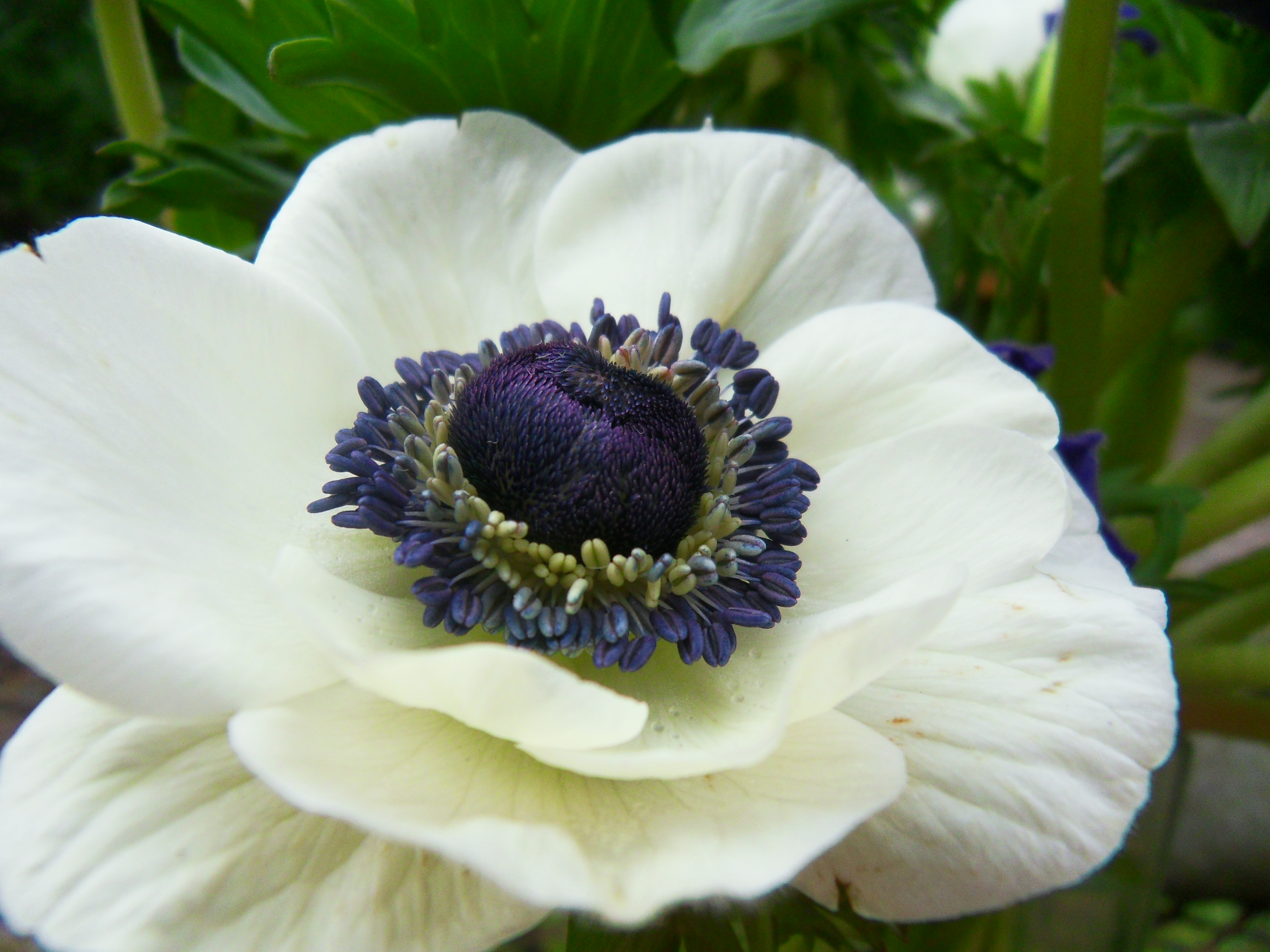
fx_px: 881
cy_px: 476
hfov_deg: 71.6
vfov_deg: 56.8
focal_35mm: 24
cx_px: 635
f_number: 3.3
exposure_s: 1/250
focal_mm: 4.2
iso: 80
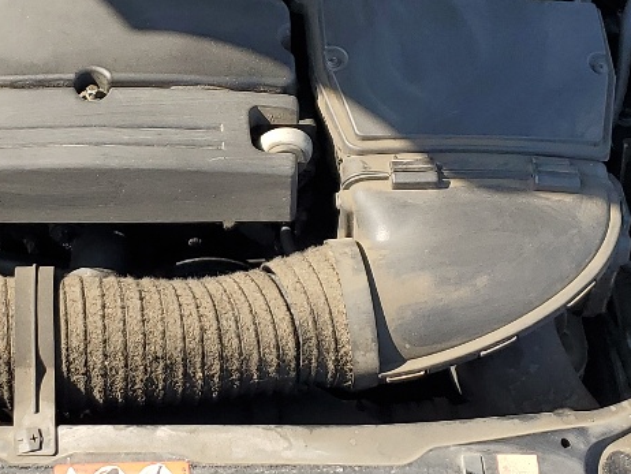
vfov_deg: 16.3
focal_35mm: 90
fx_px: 1641
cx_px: 94
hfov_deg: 21.4
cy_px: 117
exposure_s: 1/833
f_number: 1.5
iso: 50
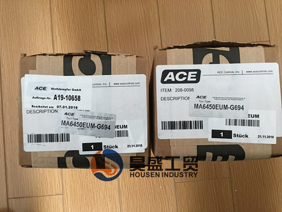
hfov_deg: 61.7
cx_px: 141
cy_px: 106
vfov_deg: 48.2
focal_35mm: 29
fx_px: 236
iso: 100
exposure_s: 1/17
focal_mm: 4.15
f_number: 2.2
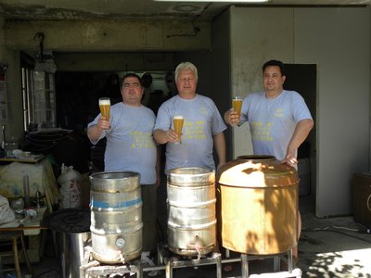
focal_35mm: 37
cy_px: 139
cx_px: 186
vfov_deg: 38.7
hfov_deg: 50.1
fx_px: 397
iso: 64
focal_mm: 6.6
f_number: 3.5
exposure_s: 1/110
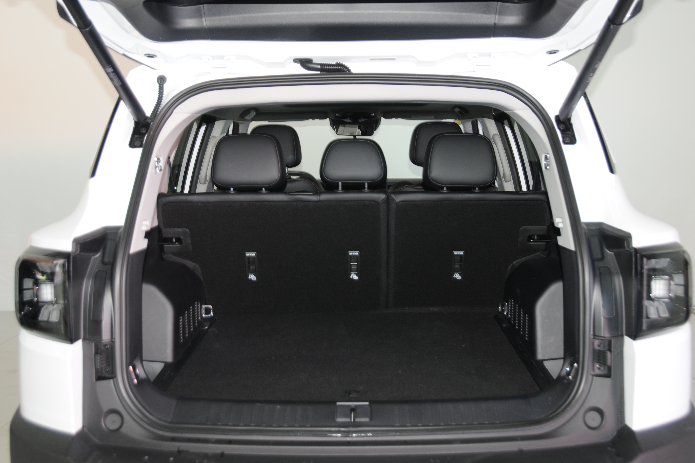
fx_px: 772
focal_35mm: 40
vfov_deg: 33.4
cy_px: 229
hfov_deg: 48.5
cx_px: 355
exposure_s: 1/15
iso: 200
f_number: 4.8
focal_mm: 26
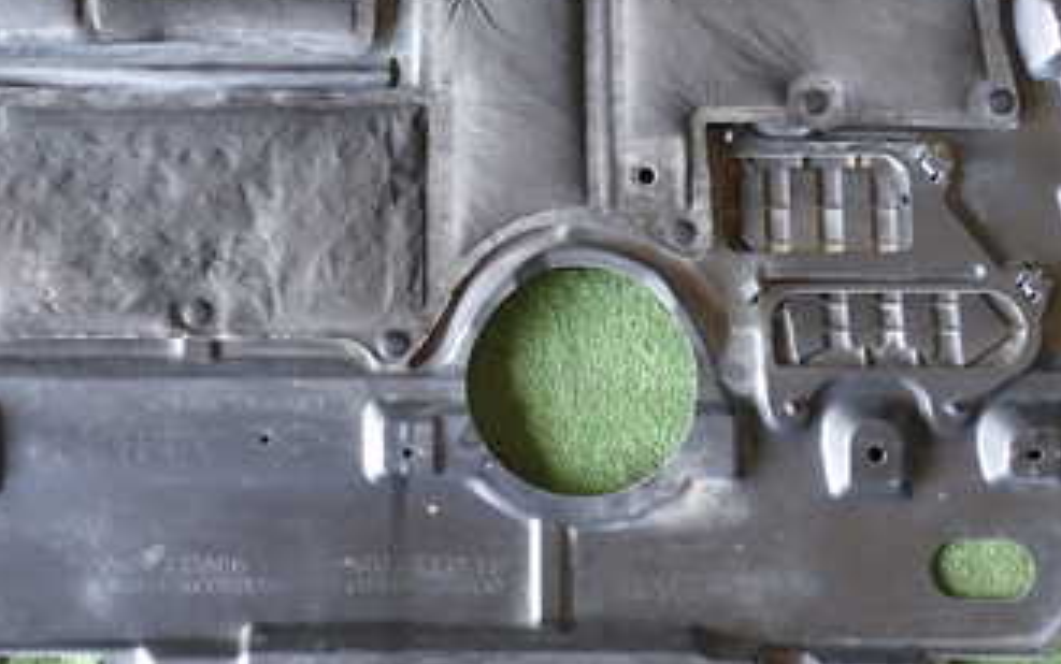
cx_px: 487
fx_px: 1678
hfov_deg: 35.1
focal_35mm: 58
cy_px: 135
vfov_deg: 22.1
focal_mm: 5.4
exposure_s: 1/40
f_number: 2.3
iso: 200
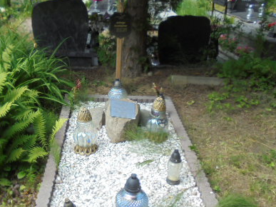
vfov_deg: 33.6
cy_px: 100
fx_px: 343
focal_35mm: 43
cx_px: 74
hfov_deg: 42.7
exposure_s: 1/320
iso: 100
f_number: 3.5
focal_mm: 4.6
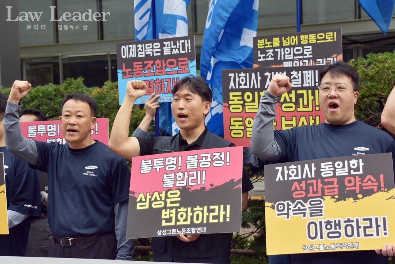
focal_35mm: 68
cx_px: 198
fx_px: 741
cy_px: 132
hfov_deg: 29.9
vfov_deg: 20.2
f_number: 4.8
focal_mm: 45
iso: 100
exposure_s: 1/250
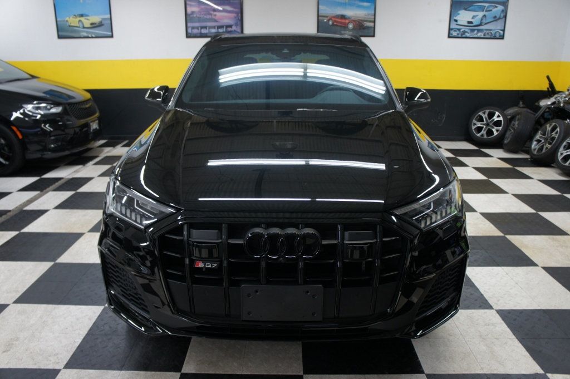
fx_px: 475
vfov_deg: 43.5
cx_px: 285
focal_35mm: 30
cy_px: 190
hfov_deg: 62.0
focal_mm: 20
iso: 320
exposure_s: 1/30
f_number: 4
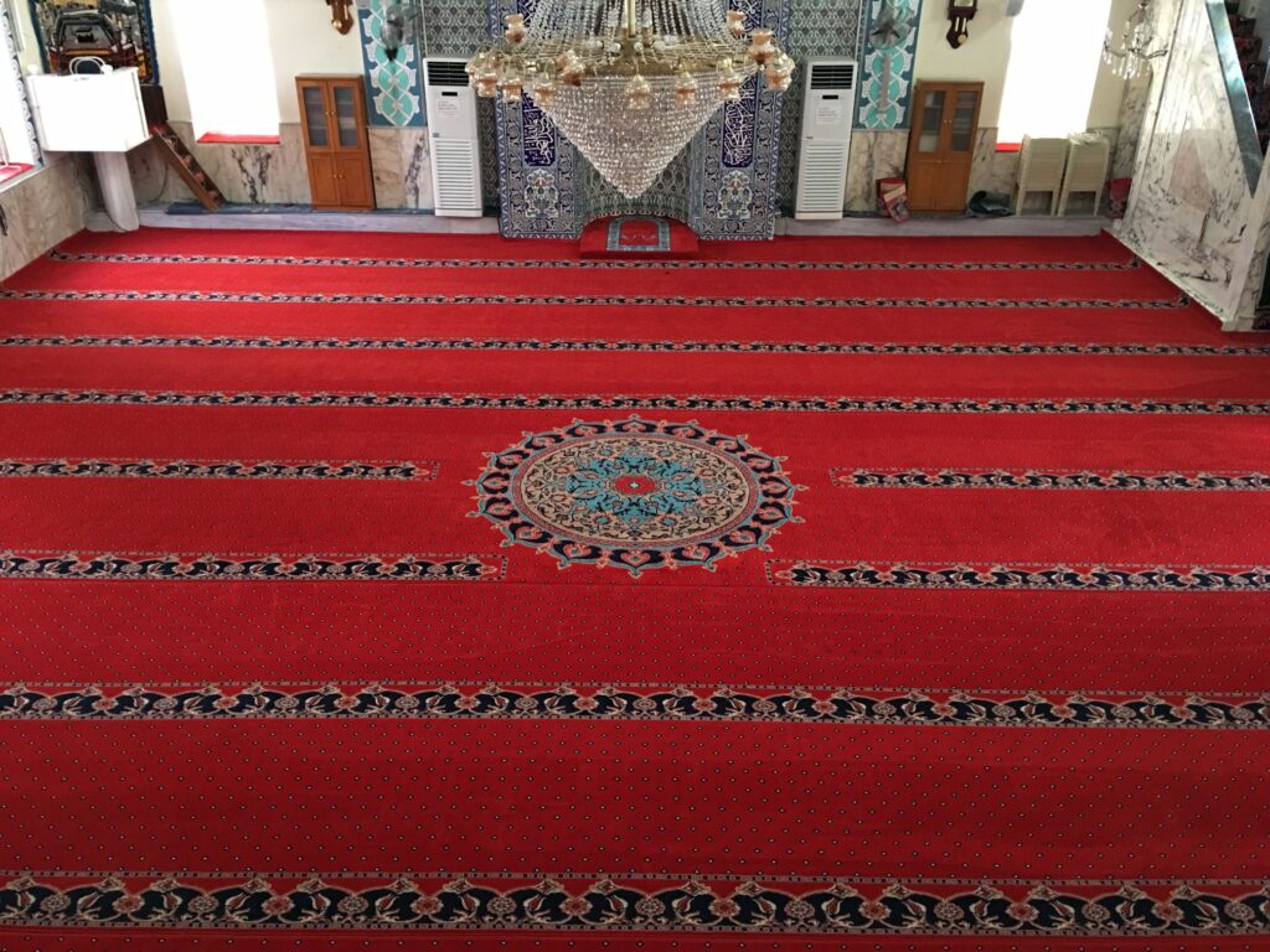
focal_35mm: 29
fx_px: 1064
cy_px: 476
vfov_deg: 48.2
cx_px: 635
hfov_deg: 61.7
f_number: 2.2
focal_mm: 4.15
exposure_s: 1/8
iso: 125
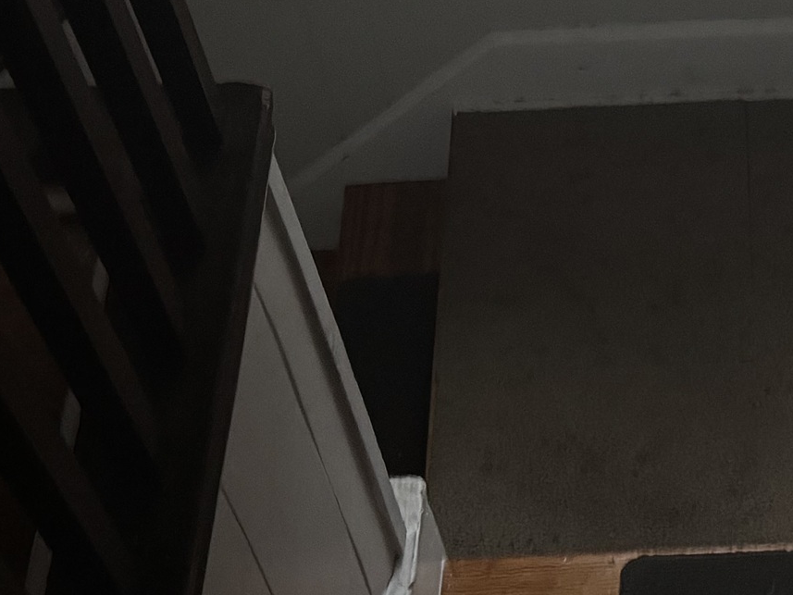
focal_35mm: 86
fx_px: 1970
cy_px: -19
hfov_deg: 22.1
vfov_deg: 16.8
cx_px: 760
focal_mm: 6.76
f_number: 1.78
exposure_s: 1/35
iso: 1000
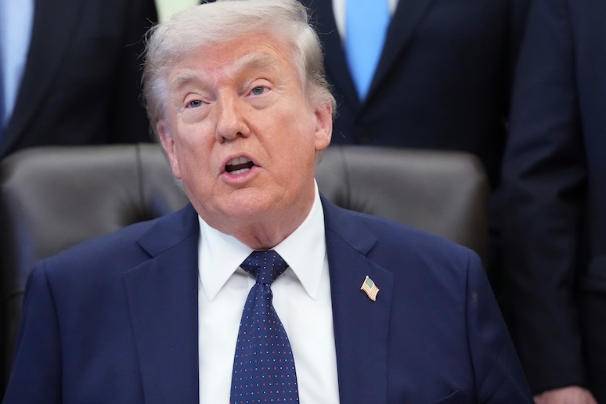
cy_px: 277
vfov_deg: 8.0
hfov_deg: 11.9
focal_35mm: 172
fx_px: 2895
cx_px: 271
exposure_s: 1/400
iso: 6400
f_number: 2.8
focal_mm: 111
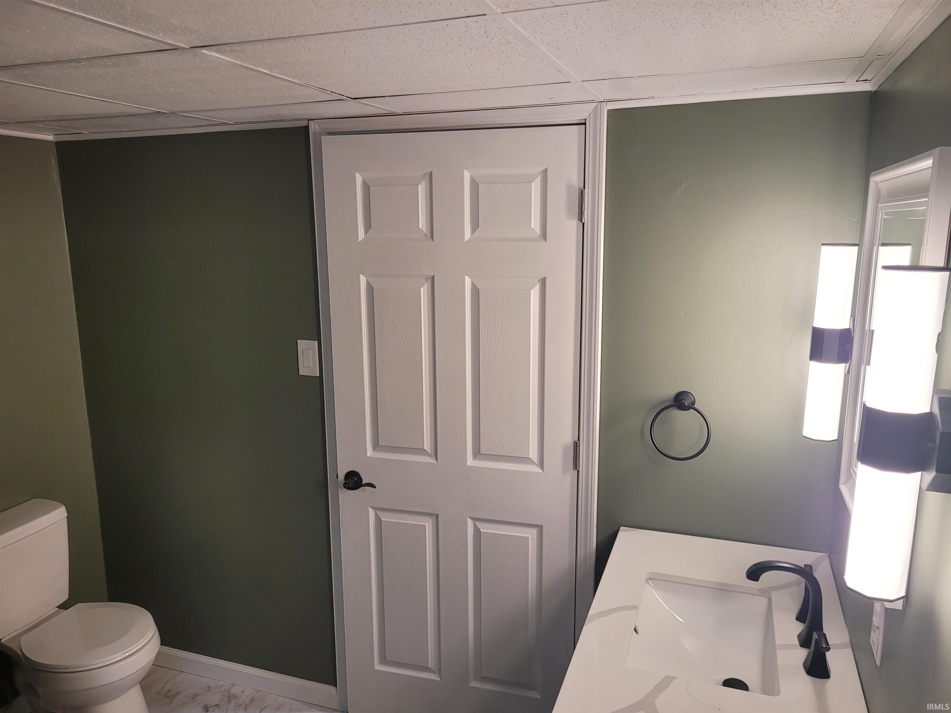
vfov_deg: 53.1
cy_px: 356
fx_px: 714
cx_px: 476
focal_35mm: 26
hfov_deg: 67.3
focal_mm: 5.4
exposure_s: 1/120
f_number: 1.8
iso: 100
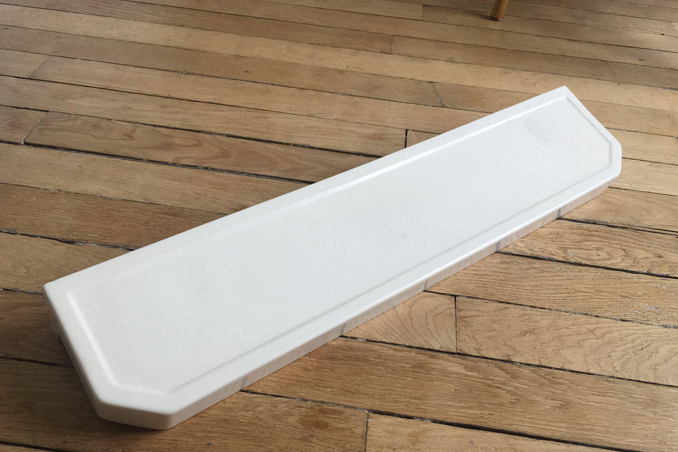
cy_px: 255
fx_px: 584
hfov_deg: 60.3
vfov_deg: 42.2
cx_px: 331
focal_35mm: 31
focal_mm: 4.15
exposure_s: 1/100
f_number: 2.2
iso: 40
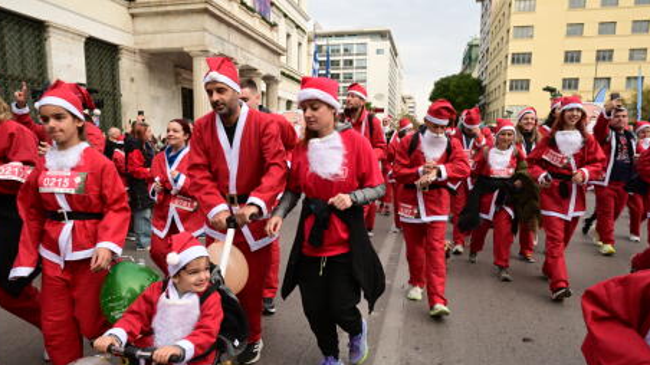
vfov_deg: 44.2
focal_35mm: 26
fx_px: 448
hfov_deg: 71.9
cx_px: 321
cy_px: 213
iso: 500
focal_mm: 17
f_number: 7.1
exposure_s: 1/400
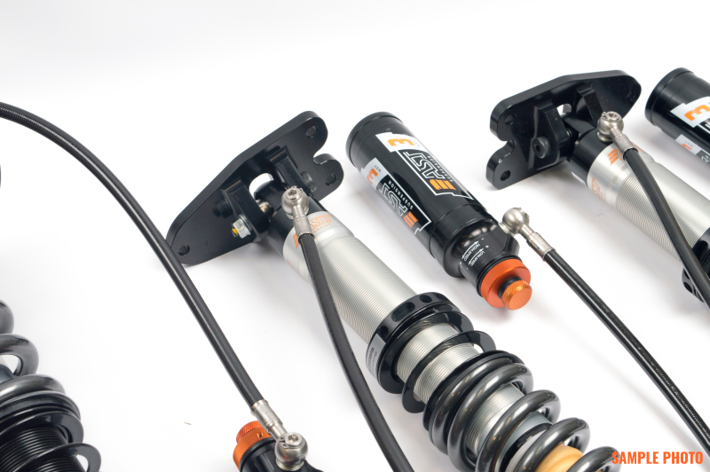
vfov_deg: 21.5
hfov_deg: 31.9
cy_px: 236
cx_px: 355
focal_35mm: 63
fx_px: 1241
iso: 100
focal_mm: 42
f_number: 9
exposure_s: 1/15
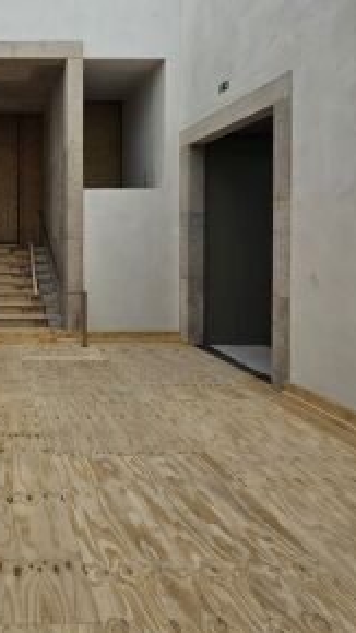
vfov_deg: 80.0
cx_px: -11
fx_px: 369
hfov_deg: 43.1
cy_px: 247
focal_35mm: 22
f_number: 2.2
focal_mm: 2.2
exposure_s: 1/304
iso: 50
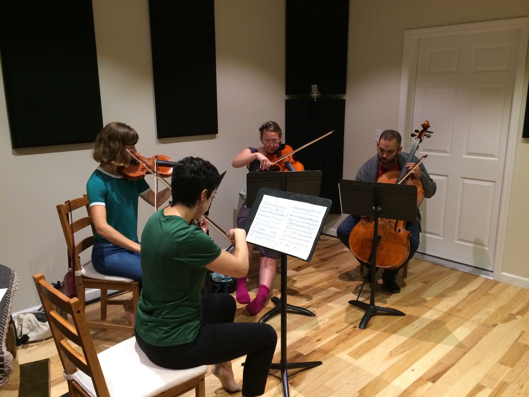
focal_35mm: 29
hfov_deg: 61.7
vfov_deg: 48.2
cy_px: 198
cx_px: 264
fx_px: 443
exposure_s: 1/30
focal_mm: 4.15
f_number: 2.2
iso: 250
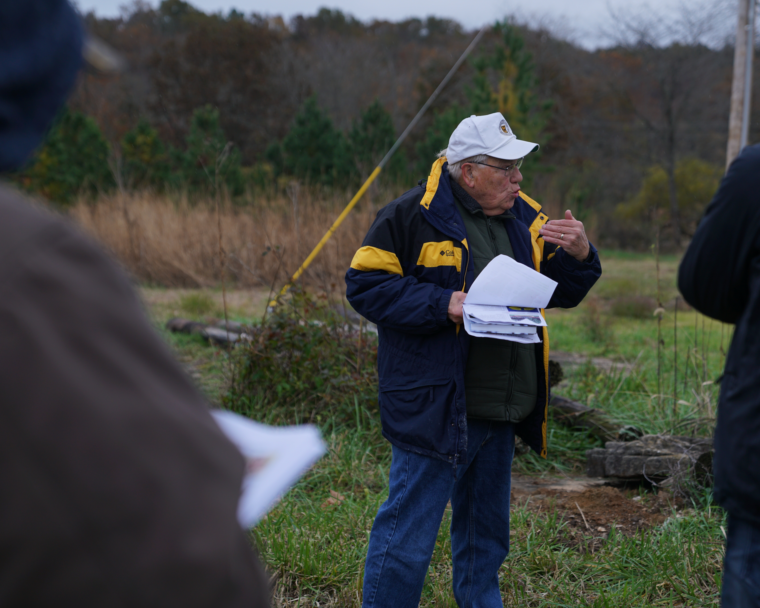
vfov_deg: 23.1
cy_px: 304
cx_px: 411
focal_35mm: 66
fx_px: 1485
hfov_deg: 28.7
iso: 200
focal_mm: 58
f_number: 2.8
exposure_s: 1/400
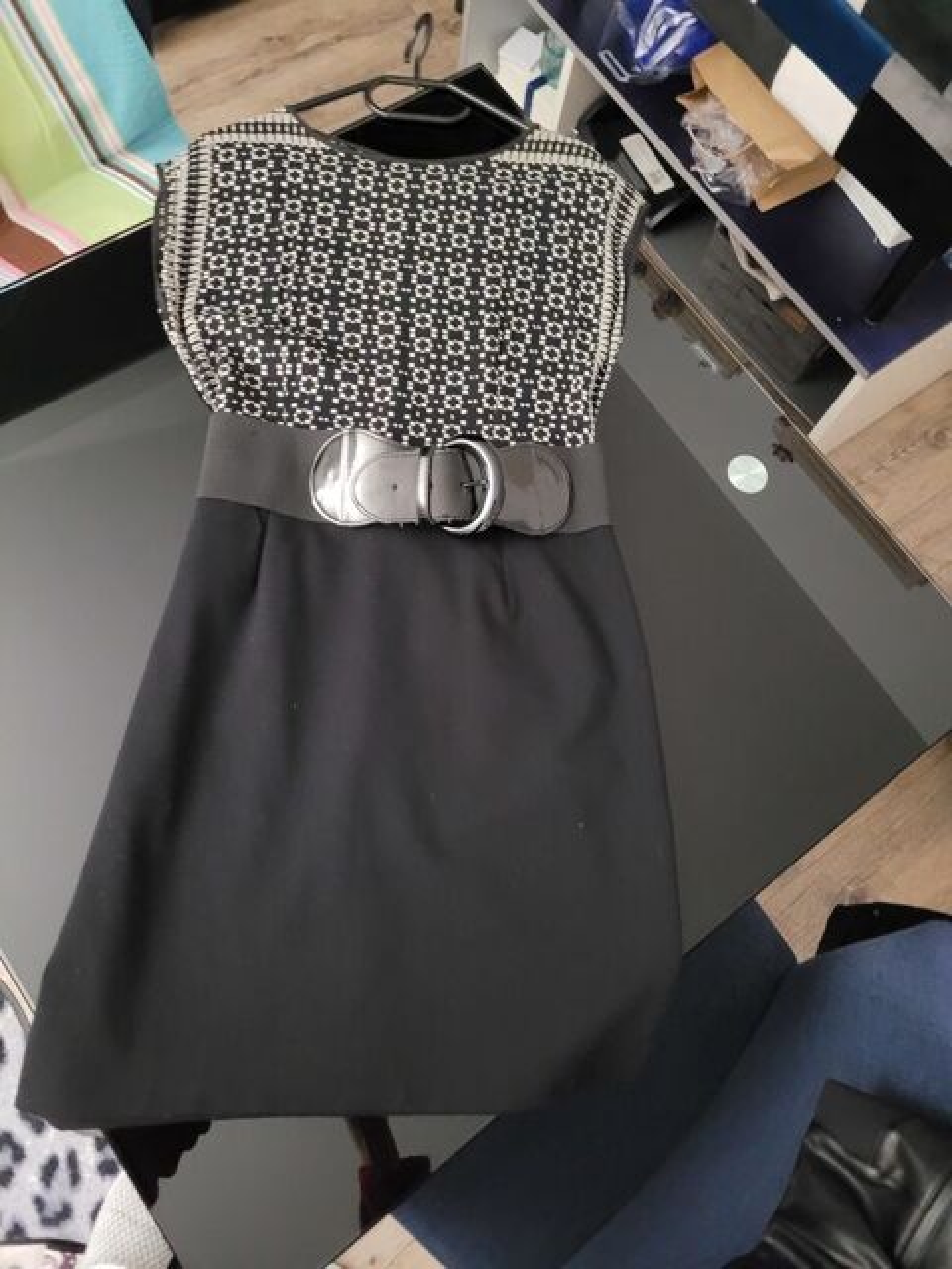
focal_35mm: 26
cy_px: 634
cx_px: 476
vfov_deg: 67.3
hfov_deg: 53.1
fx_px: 953
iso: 1250
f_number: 1.8
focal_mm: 5.4
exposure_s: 1/17
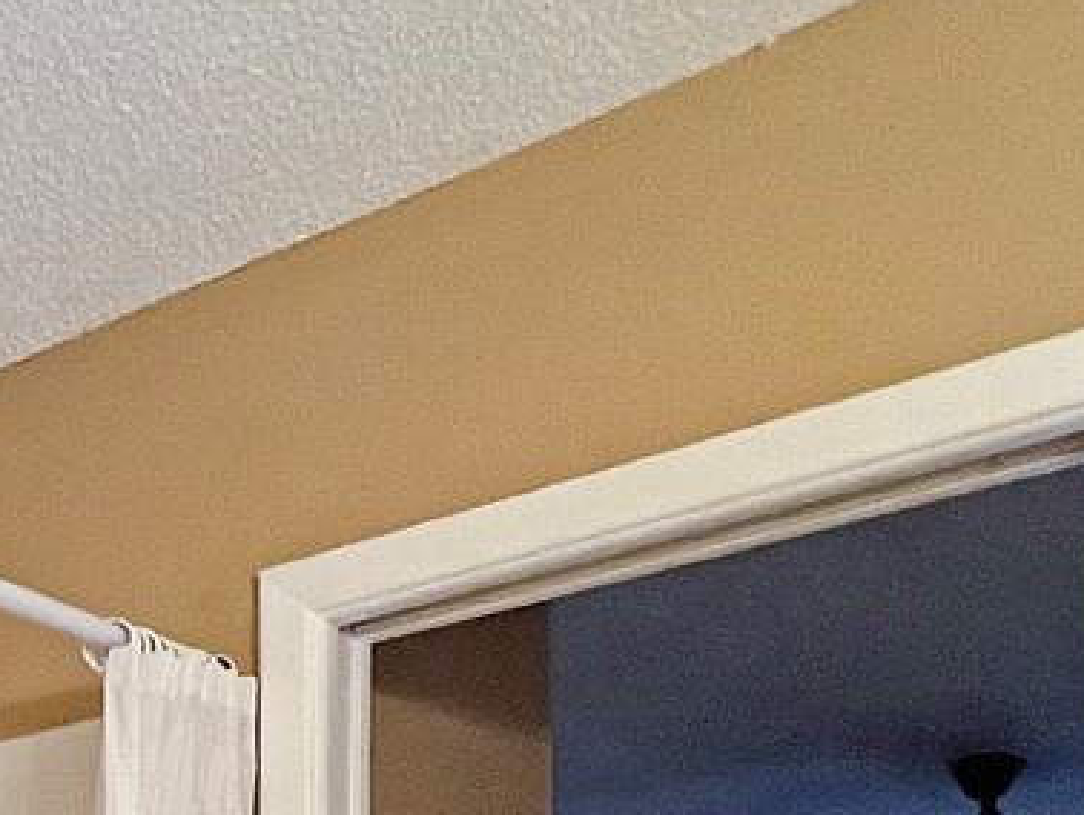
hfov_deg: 28.8
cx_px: -304
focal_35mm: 55
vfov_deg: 20.0
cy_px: 1435
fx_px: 1723
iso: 200
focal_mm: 1.57
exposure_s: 1/60
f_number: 1.8
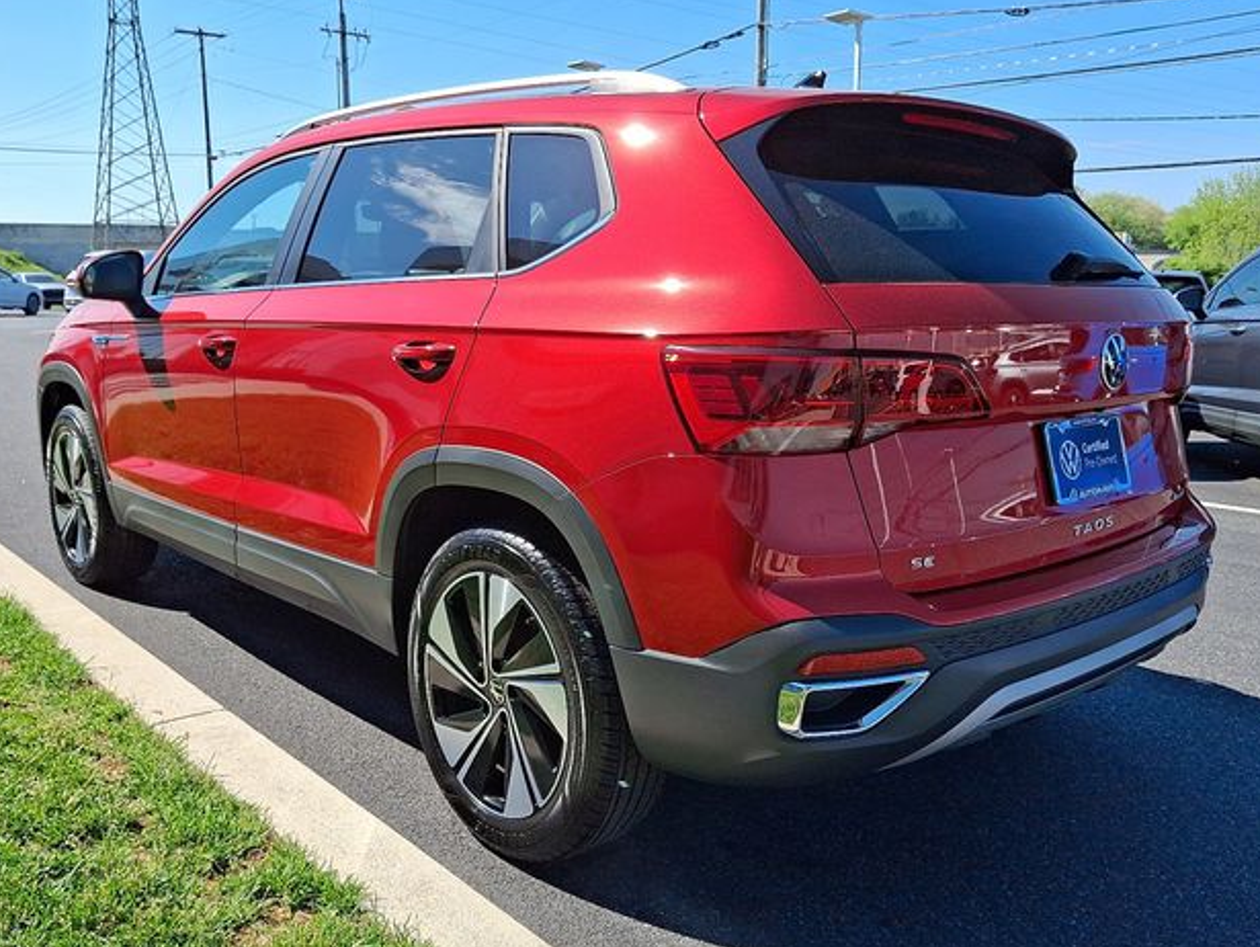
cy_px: 467
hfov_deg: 67.3
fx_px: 947
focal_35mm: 26
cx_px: 633
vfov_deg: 53.1
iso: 25
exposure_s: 1/1000
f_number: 1.8
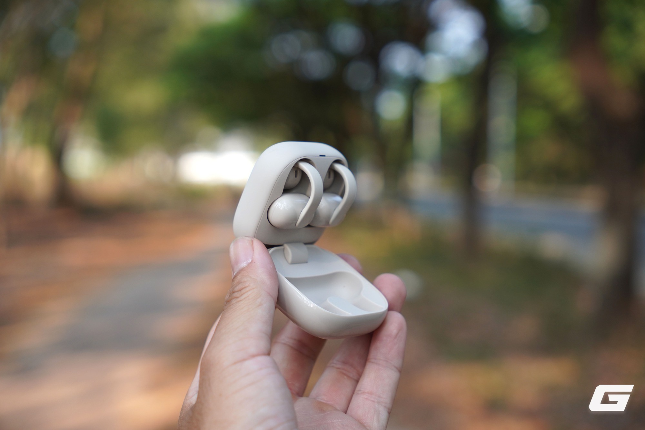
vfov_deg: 22.1
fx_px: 1102
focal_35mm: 62
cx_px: 322
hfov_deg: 32.6
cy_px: 215
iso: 200
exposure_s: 1/500
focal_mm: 41
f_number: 3.5
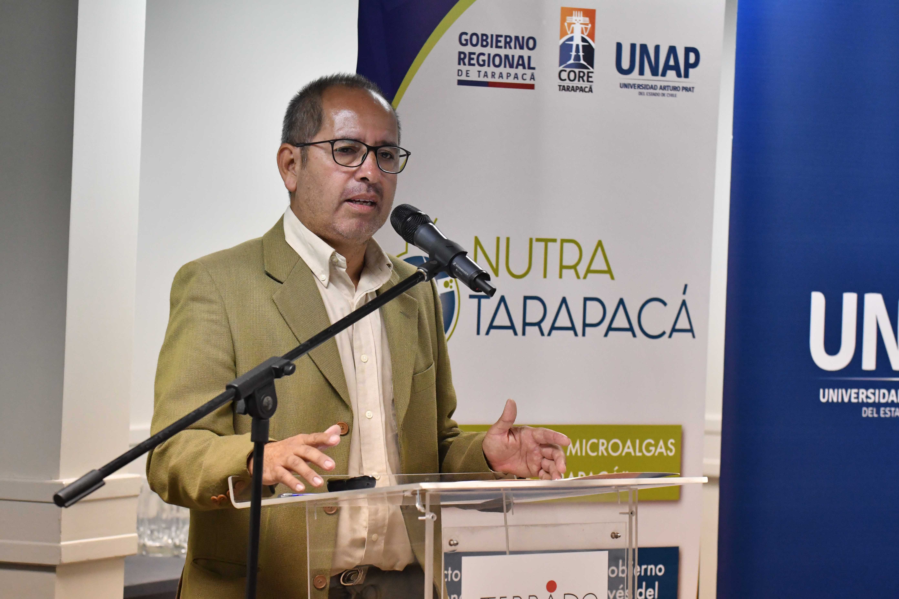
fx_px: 4345
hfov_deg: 11.8
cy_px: 300
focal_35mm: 174
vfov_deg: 7.9
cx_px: 450
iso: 2500
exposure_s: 1/200
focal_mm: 116
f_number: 4.5
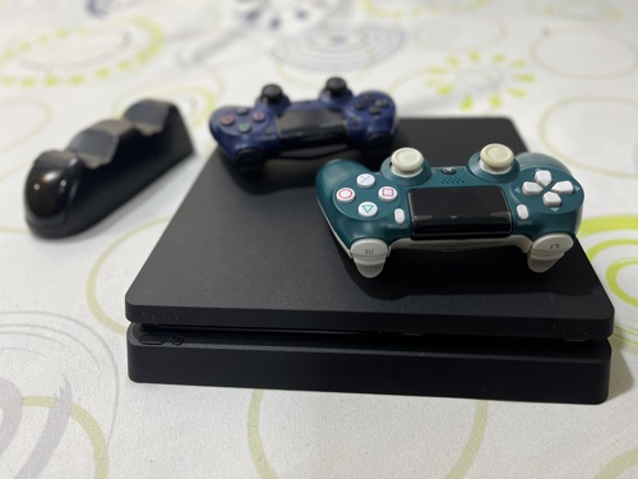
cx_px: 319
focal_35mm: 26
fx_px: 479
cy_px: 240
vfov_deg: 53.1
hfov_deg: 67.3
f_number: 1.6
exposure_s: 1/50
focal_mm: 5.1
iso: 400
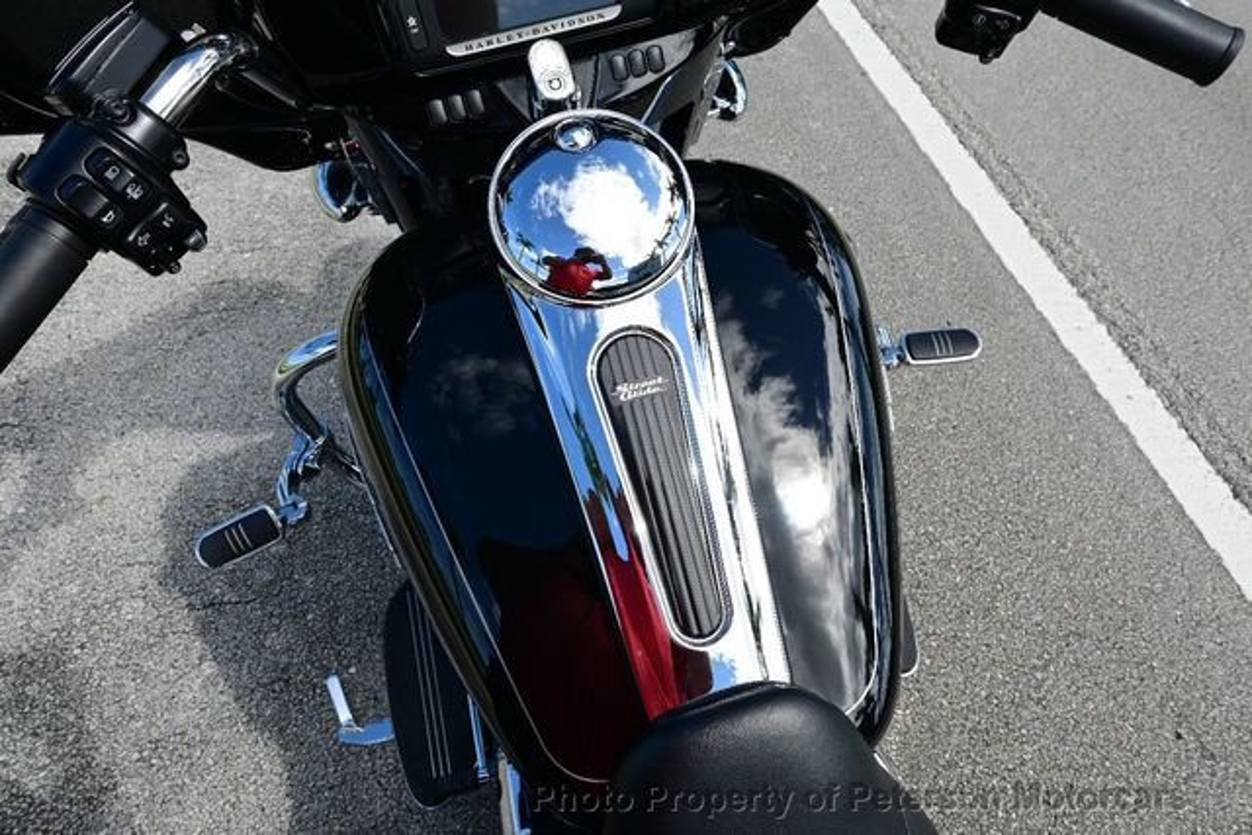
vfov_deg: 53.2
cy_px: 418
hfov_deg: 73.7
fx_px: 835
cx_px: 626
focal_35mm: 24
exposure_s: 1/200
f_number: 7.1
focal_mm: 16
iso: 100
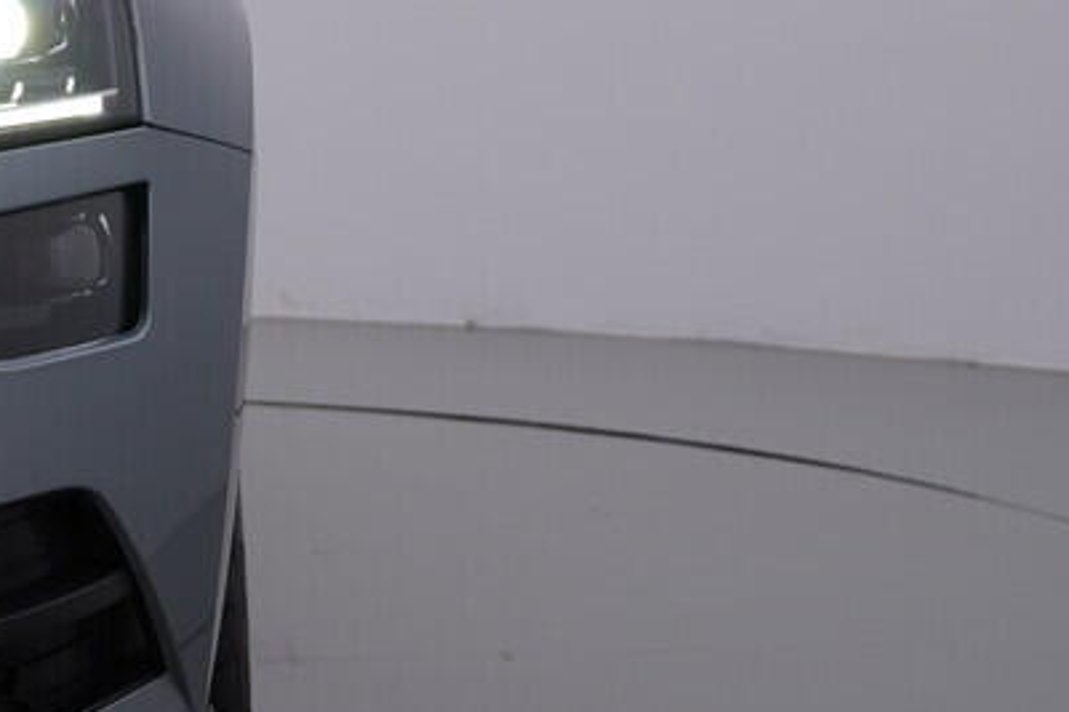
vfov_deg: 14.8
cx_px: 328
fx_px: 2731
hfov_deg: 22.0
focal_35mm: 92
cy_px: 441
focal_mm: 24
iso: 125
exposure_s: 1/125
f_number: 5
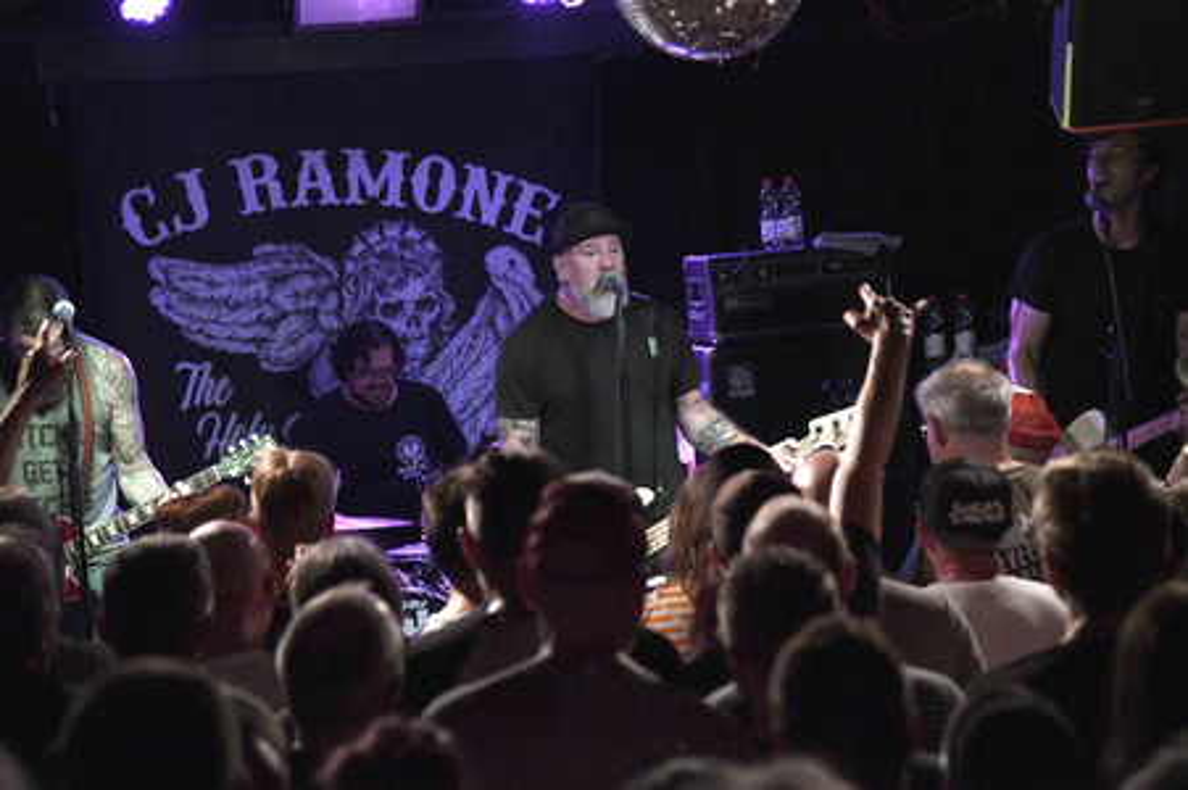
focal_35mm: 120
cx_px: 594
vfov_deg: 11.4
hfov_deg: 17.1
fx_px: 3957
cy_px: 395
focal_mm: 120
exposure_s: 1/160
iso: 6400
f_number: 4
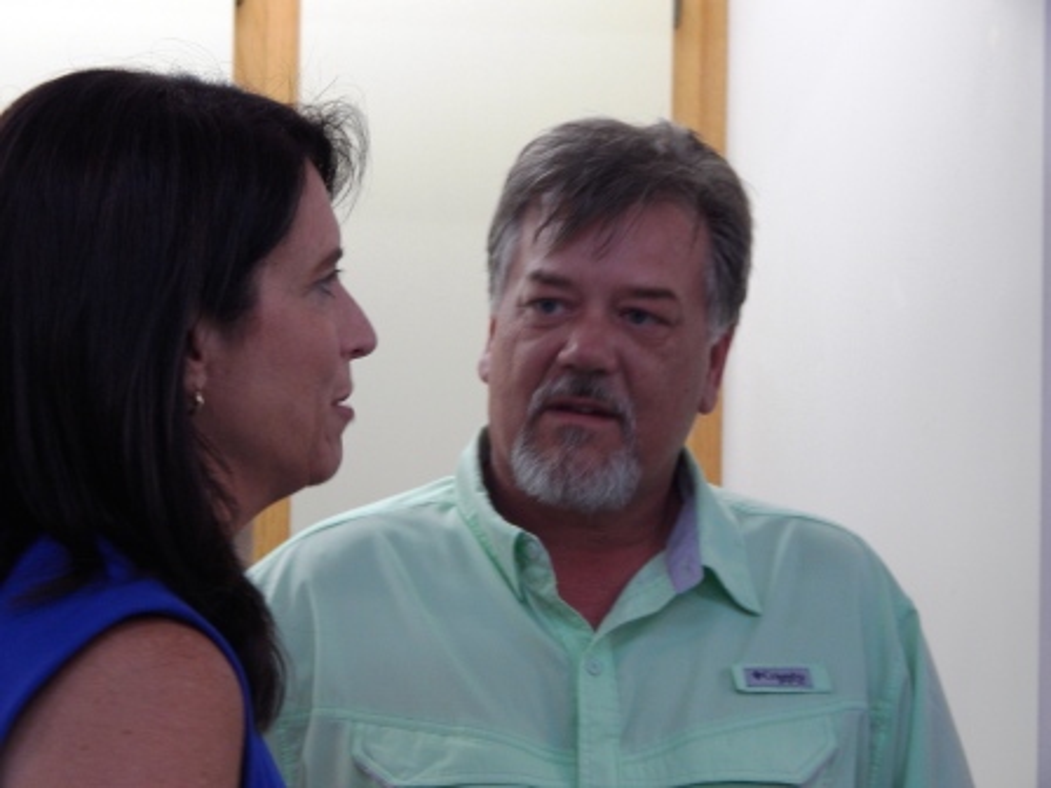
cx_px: 526
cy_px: 394
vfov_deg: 13.0
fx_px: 3461
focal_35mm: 114
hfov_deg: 17.3
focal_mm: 20.5
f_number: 4.6
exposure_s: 1/30
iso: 360
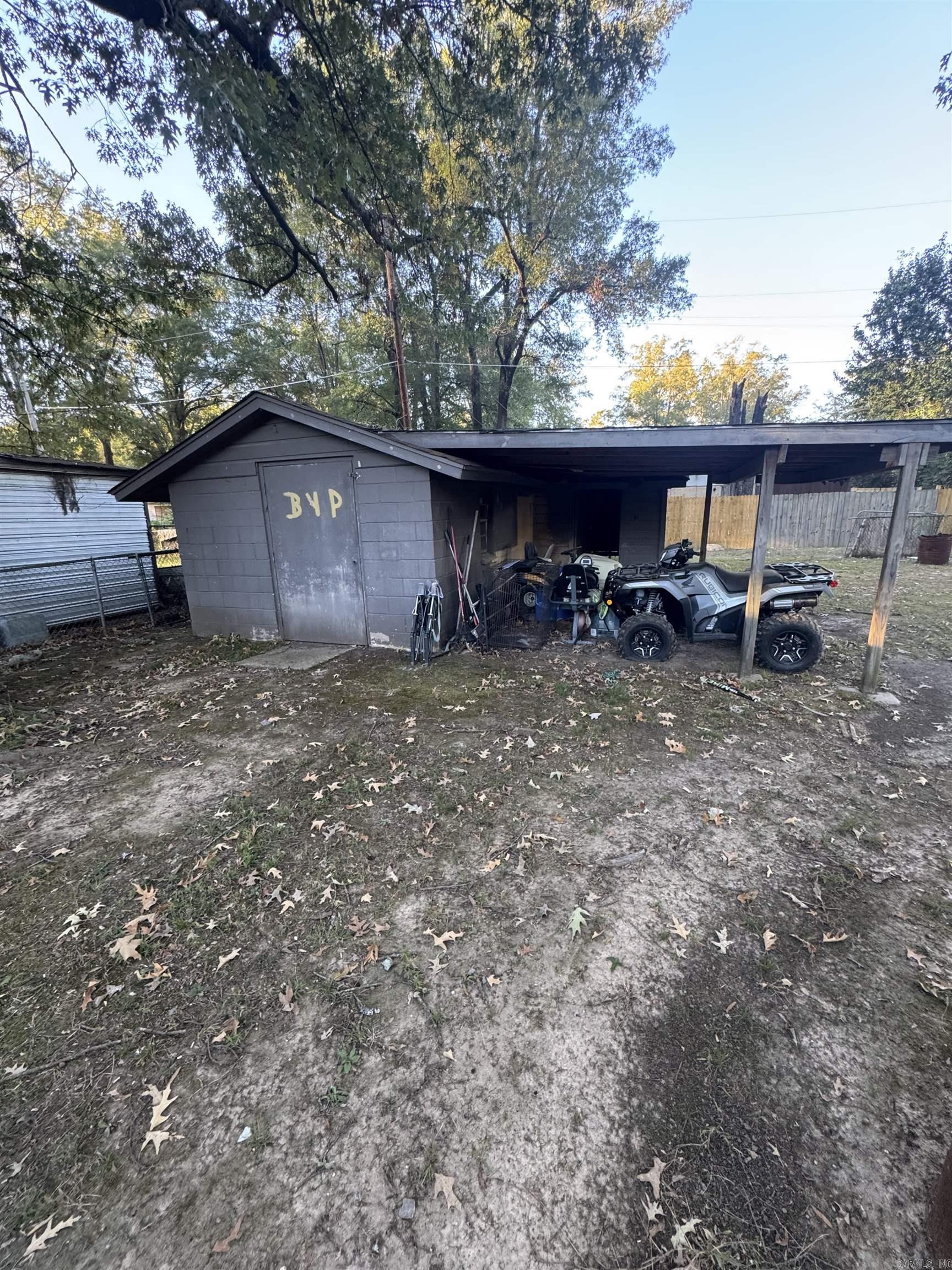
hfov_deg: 85.7
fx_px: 513
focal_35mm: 14
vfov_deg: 102.1
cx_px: 476
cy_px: 635
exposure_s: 1/99
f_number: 2.2
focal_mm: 2.22
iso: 250
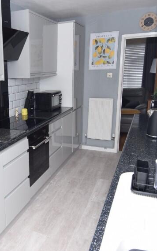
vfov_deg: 58.2
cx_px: 17
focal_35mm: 33
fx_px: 226
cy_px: 125
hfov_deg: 36.1
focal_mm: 12
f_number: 5
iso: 400
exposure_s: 1/100
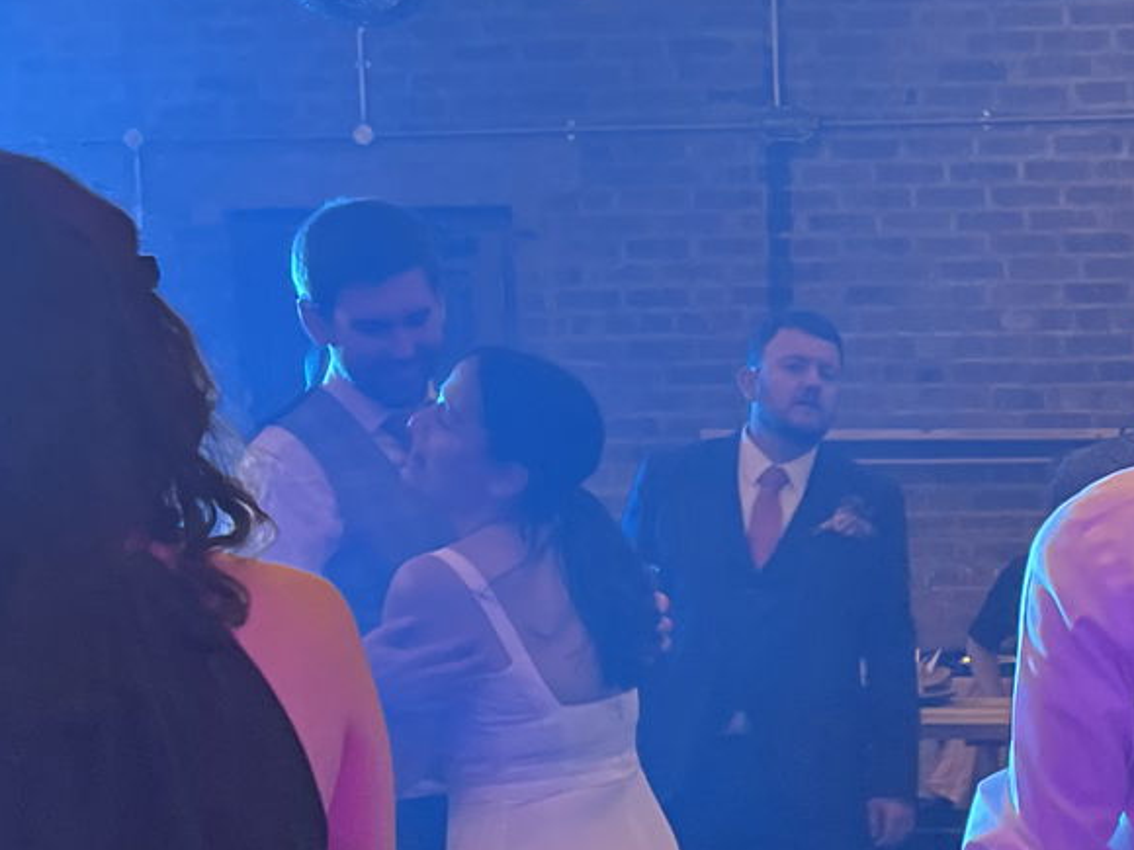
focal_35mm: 86
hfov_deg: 21.3
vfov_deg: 16.9
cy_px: 756
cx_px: 1341
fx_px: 2817
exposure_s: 1/33
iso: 400
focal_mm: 5.1
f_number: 1.6
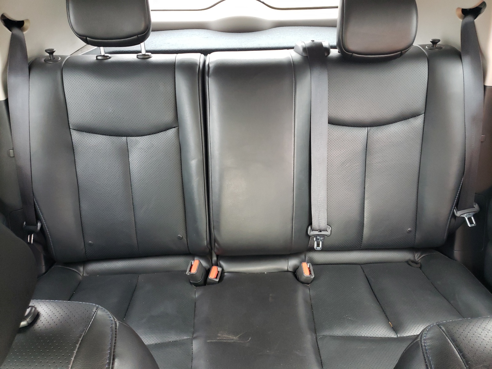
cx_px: 246
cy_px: 184
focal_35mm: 26
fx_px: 370
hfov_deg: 67.3
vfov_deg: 53.1
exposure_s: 1/33
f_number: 1.5
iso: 244
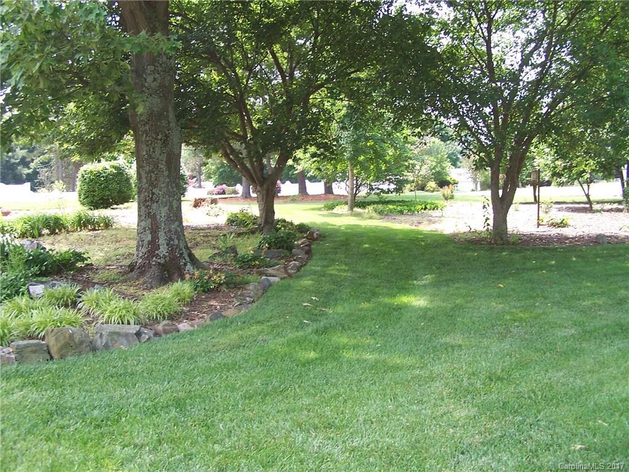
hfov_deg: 49.0
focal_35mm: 38
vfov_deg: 37.7
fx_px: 690
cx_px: 314
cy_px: 236
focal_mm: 6.3
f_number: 2.8
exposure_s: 1/125
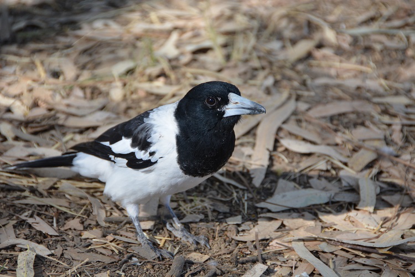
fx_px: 3458
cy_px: 138
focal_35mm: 300
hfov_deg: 6.9
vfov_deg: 4.6
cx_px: 208
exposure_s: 1/1000
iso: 800
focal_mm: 200
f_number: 5.6
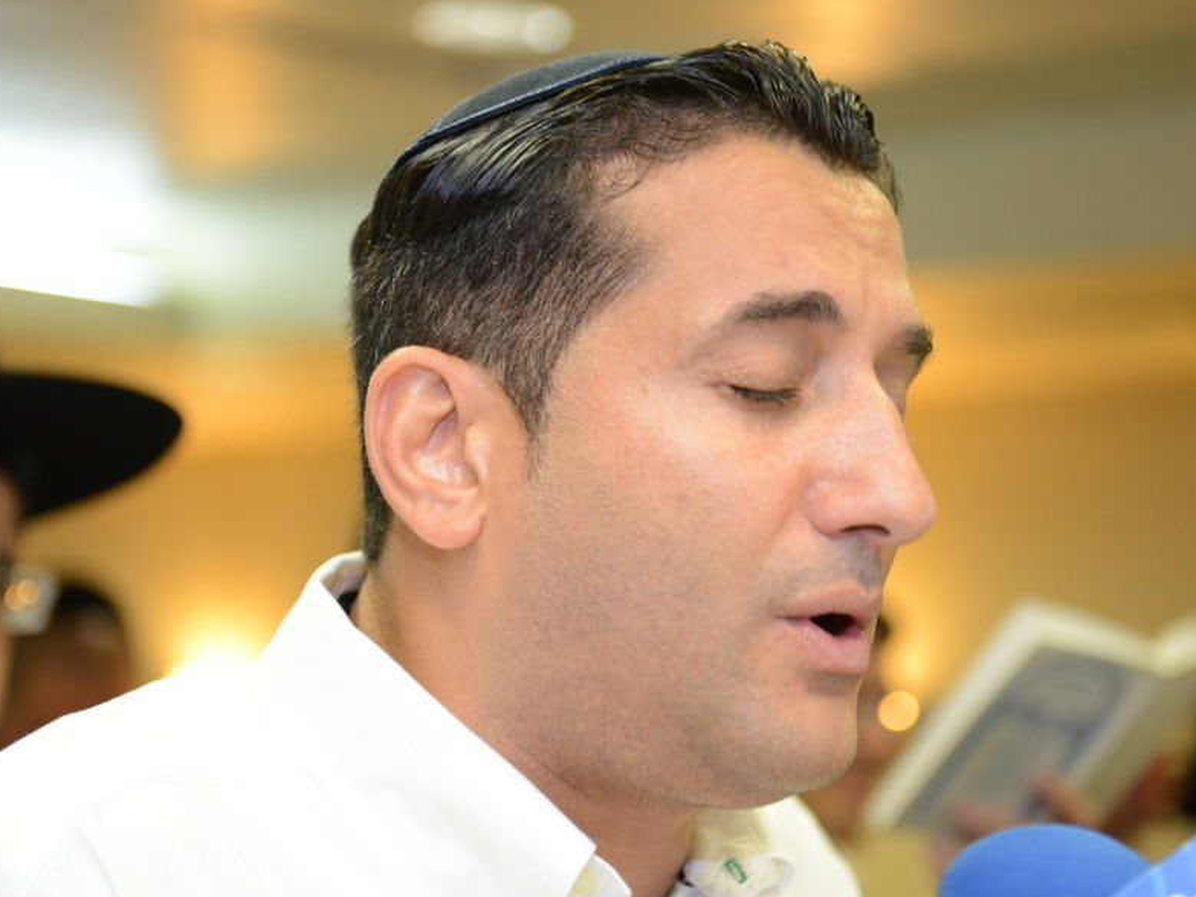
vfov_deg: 16.8
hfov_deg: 22.2
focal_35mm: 88
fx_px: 3040
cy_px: 407
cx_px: 661
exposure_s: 1/100
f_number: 2.8
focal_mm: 70
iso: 1600
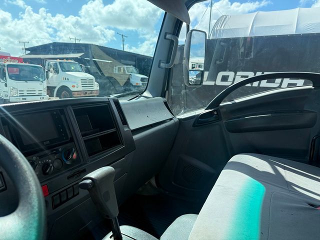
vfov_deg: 56.8
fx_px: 222
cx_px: 160
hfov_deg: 71.6
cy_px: 120
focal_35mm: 24
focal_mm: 6.76
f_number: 1.78
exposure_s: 1/2169
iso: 100
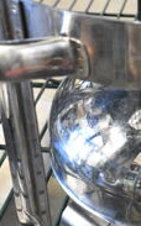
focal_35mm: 92
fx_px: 567
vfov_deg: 22.4
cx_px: 194
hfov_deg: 13.5
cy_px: 54
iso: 6400
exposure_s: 1/125
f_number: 5.6
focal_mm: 18
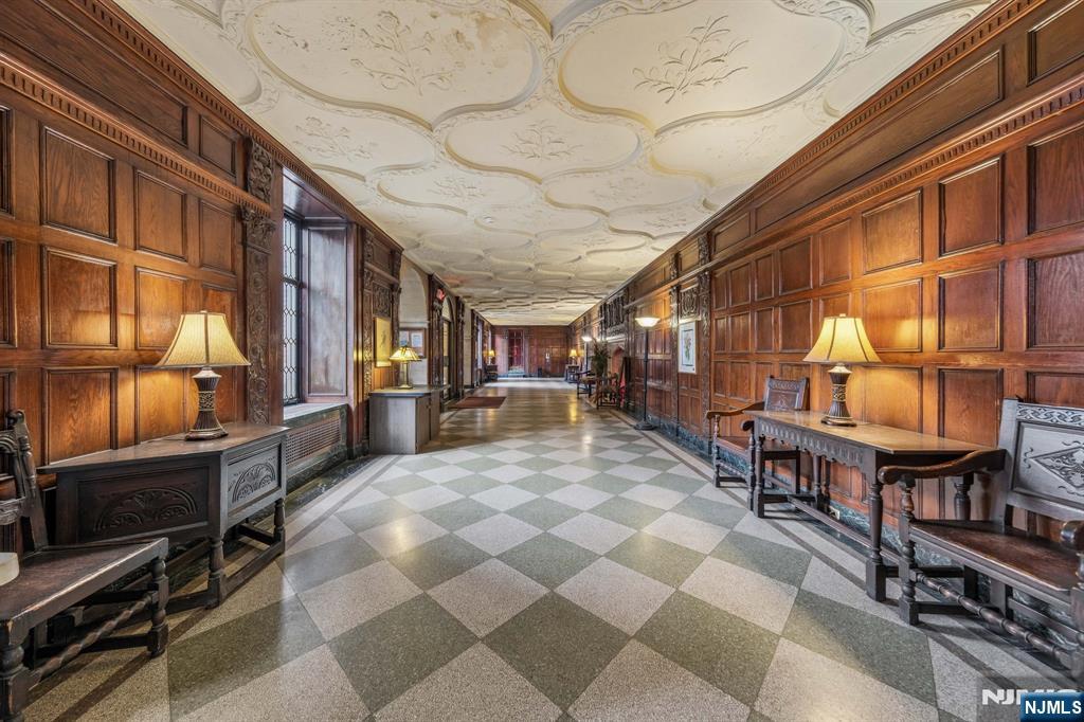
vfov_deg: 90.0
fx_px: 361
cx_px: 542
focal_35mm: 12
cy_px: 361
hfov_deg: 112.6
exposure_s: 1/5
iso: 800
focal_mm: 8
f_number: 5.6
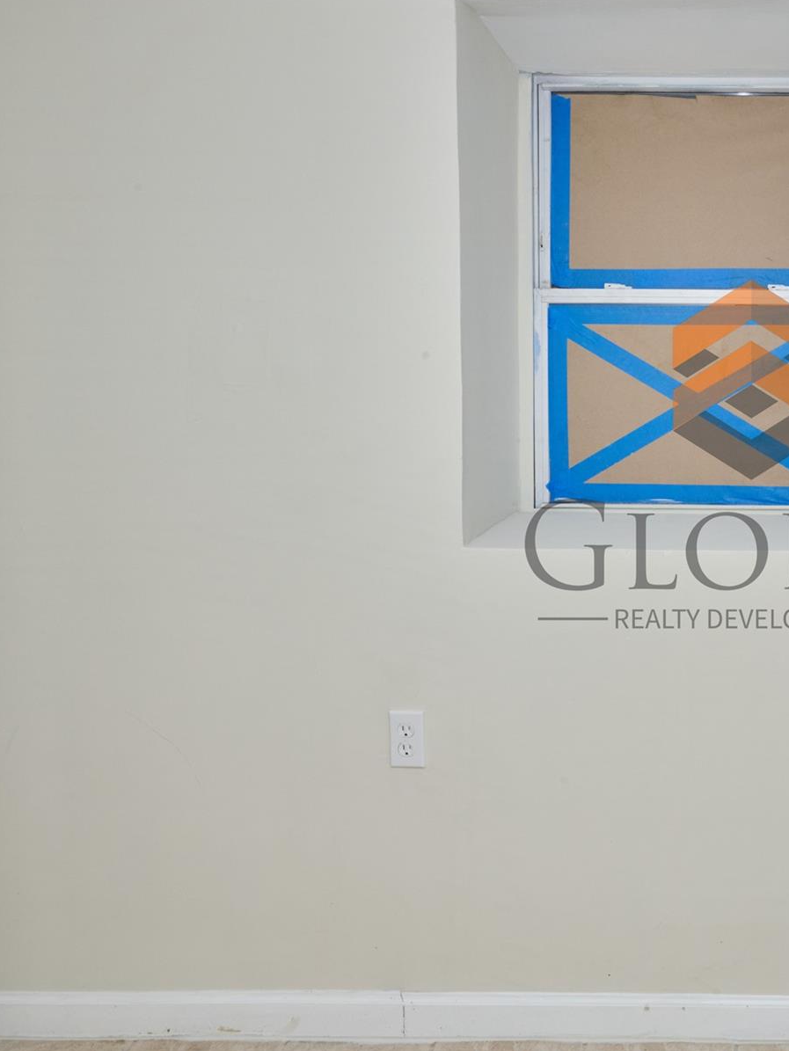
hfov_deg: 44.0
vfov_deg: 63.2
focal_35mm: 28
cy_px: 453
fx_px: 850
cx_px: 751
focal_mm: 17
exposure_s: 1/50
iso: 1600
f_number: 16
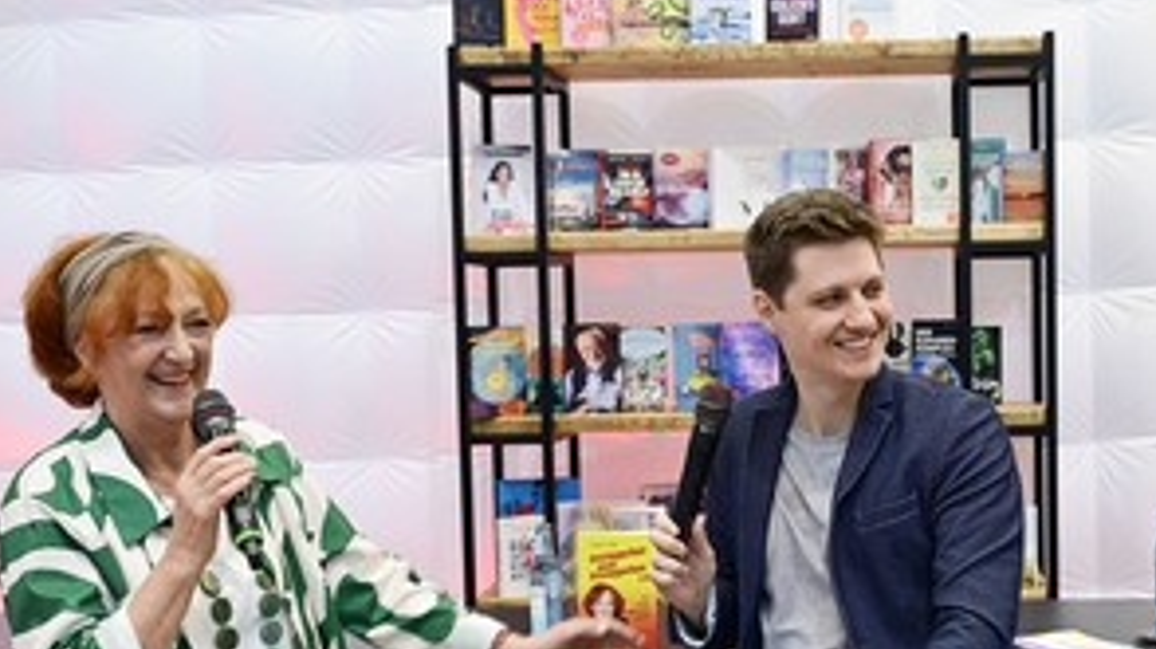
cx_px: 777
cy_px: 488
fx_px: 1869
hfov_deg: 34.0
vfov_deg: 19.6
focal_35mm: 61
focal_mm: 38
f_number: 4.5
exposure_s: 1/125
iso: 1600
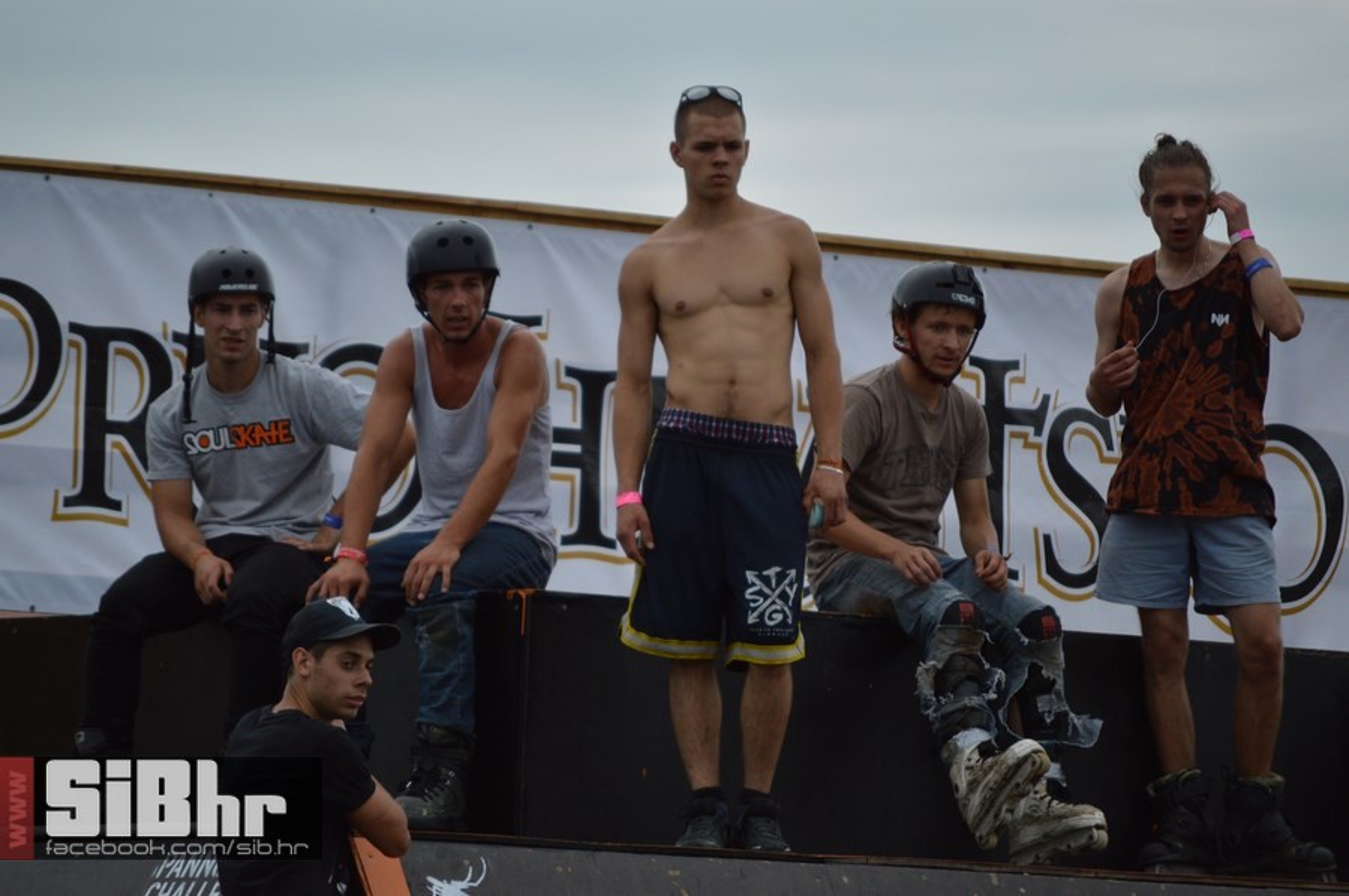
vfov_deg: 4.6
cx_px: 674
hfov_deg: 6.9
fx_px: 11229
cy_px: 448
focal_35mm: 300
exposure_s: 1/2500
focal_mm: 200
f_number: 5.6
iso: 400
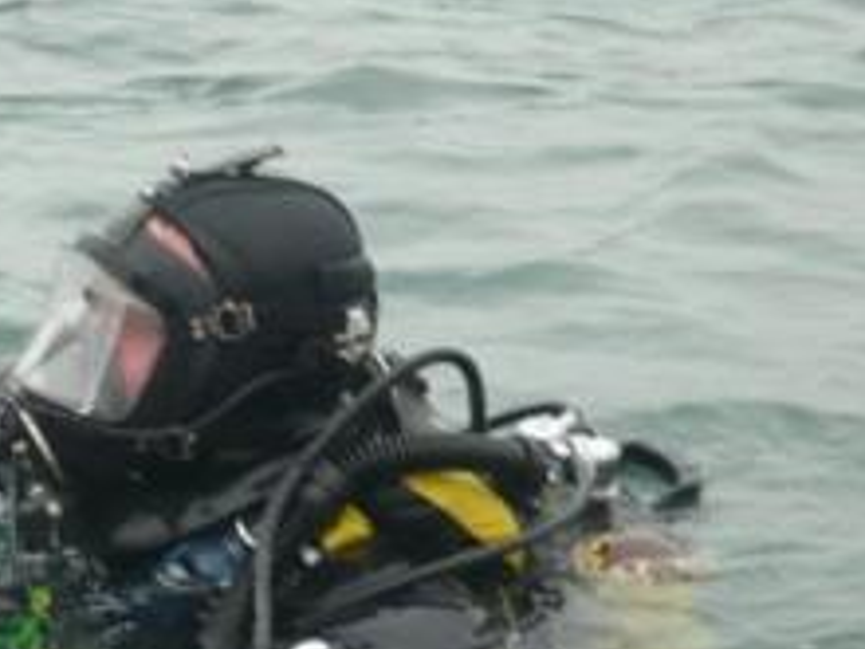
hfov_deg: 12.1
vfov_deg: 9.1
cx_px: 293
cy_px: 208
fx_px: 4073
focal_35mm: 163
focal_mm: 17.4
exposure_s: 1/100
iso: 100
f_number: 5
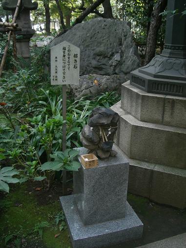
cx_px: 93
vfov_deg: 48.9
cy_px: 124
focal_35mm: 38
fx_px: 272
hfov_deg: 37.8
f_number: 2.7
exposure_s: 1/80
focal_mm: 6.2
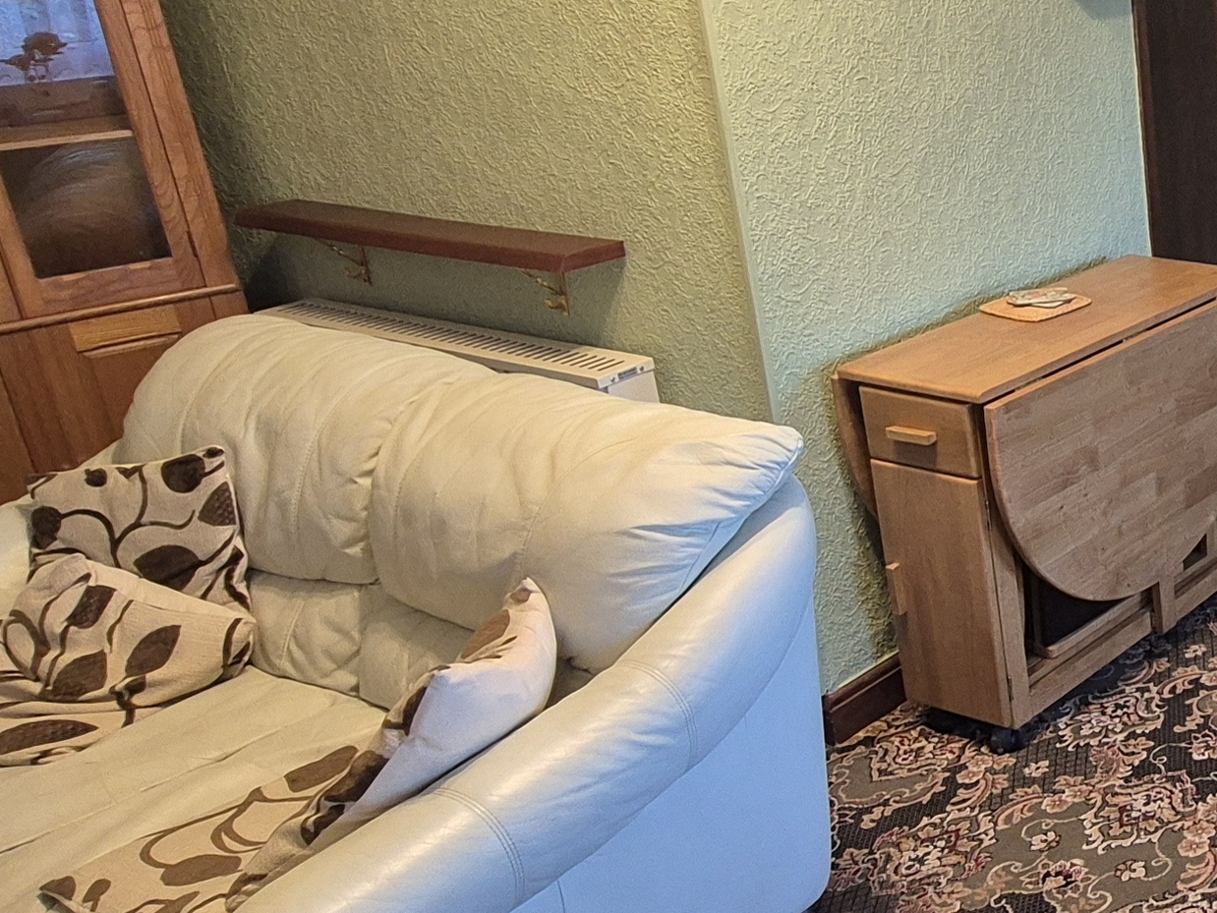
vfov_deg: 34.3
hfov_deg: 35.6
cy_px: 405
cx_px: 1444
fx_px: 1477
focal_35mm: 42
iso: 200
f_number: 2.2
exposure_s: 1/50
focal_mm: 2.2
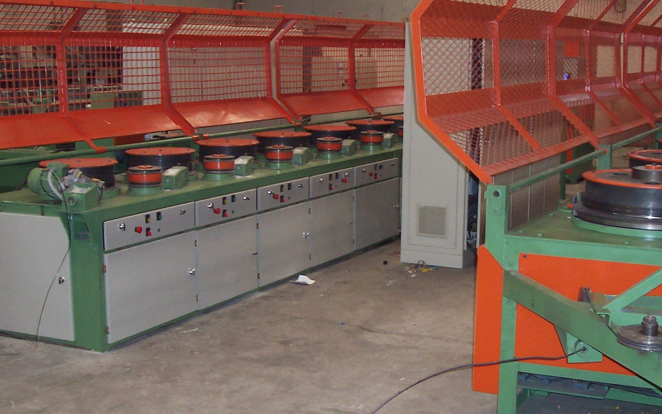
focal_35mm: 56
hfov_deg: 36.0
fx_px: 1010
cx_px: 420
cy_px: 218
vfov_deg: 23.1
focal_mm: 5.6
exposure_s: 1/60
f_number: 2.8
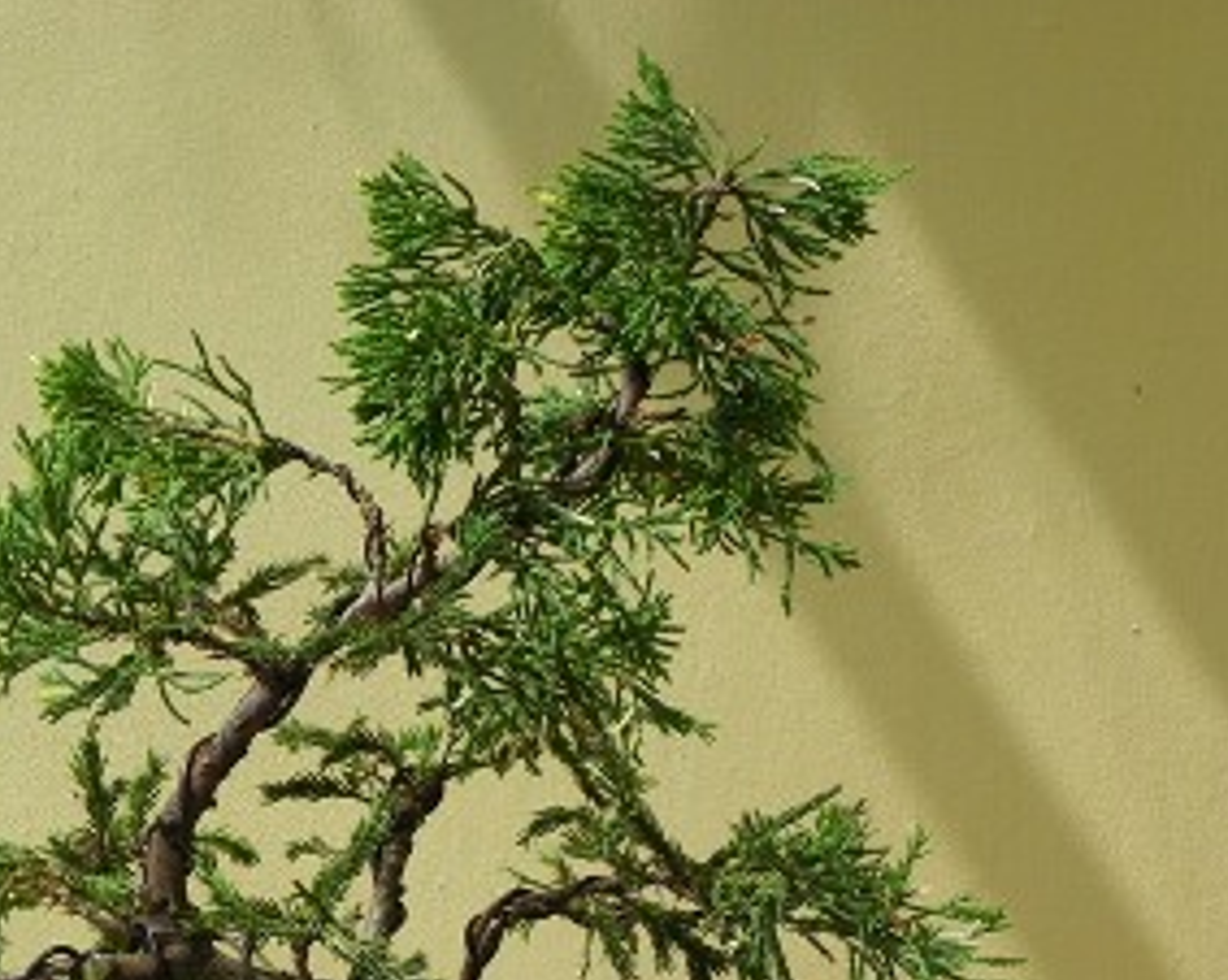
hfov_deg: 13.1
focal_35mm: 147
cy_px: 715
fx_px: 5339
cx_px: 334
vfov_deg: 10.5
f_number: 4
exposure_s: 1/500
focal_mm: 16.9
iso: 64
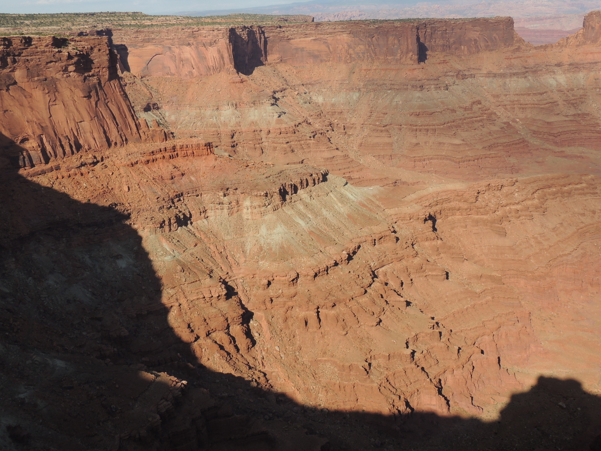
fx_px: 660
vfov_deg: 37.7
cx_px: 326
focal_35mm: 38
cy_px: 202
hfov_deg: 48.9
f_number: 3.2
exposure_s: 1/1250
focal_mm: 5.8
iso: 100
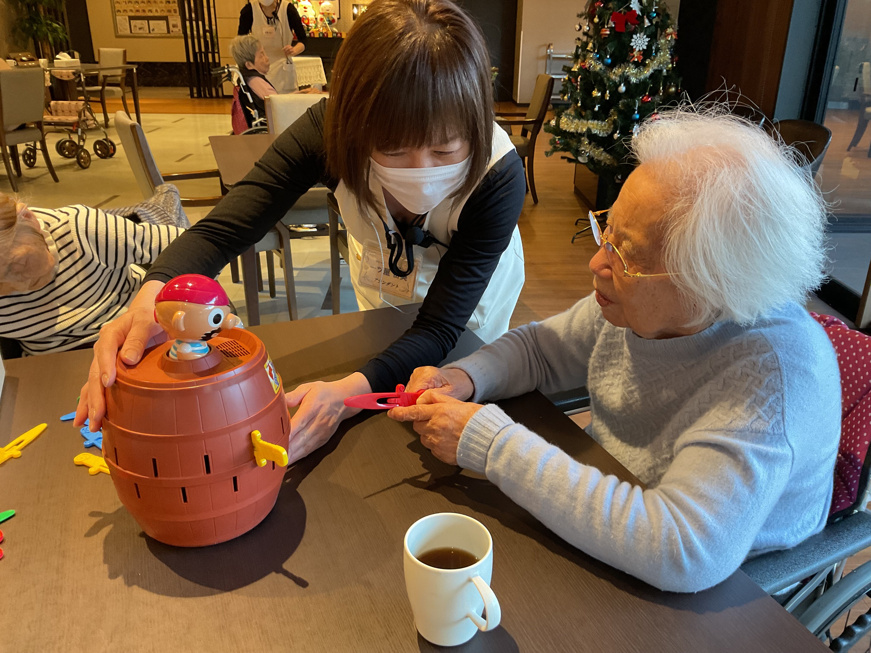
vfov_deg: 48.2
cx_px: 436
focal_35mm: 29
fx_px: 730
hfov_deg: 61.7
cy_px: 326
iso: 125
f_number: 1.8
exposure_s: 1/60
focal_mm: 3
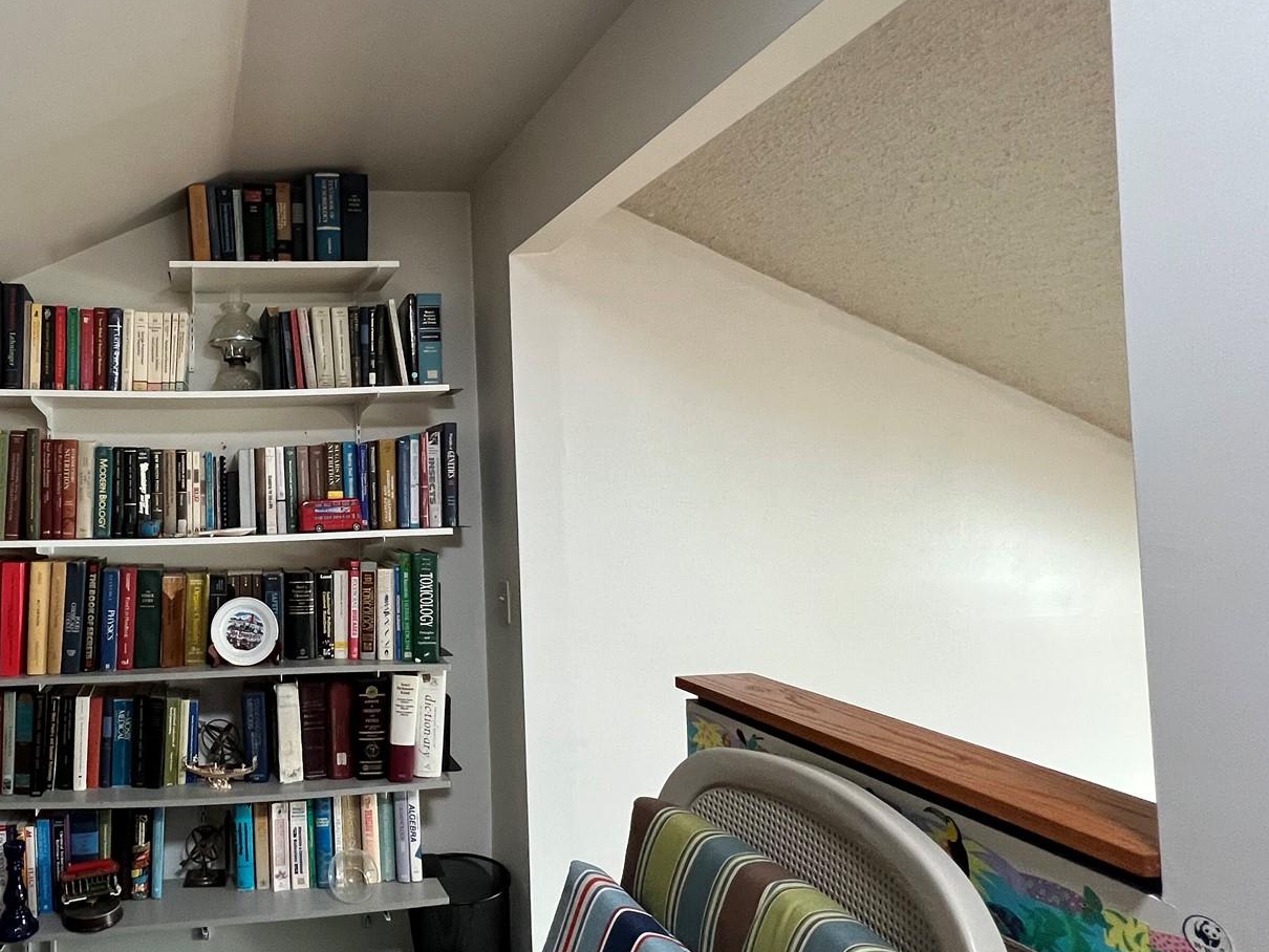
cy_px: 474
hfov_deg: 70.4
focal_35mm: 22
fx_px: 807
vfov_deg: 61.1
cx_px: 294
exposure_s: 1/60
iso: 250
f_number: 1.8
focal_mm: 1.57
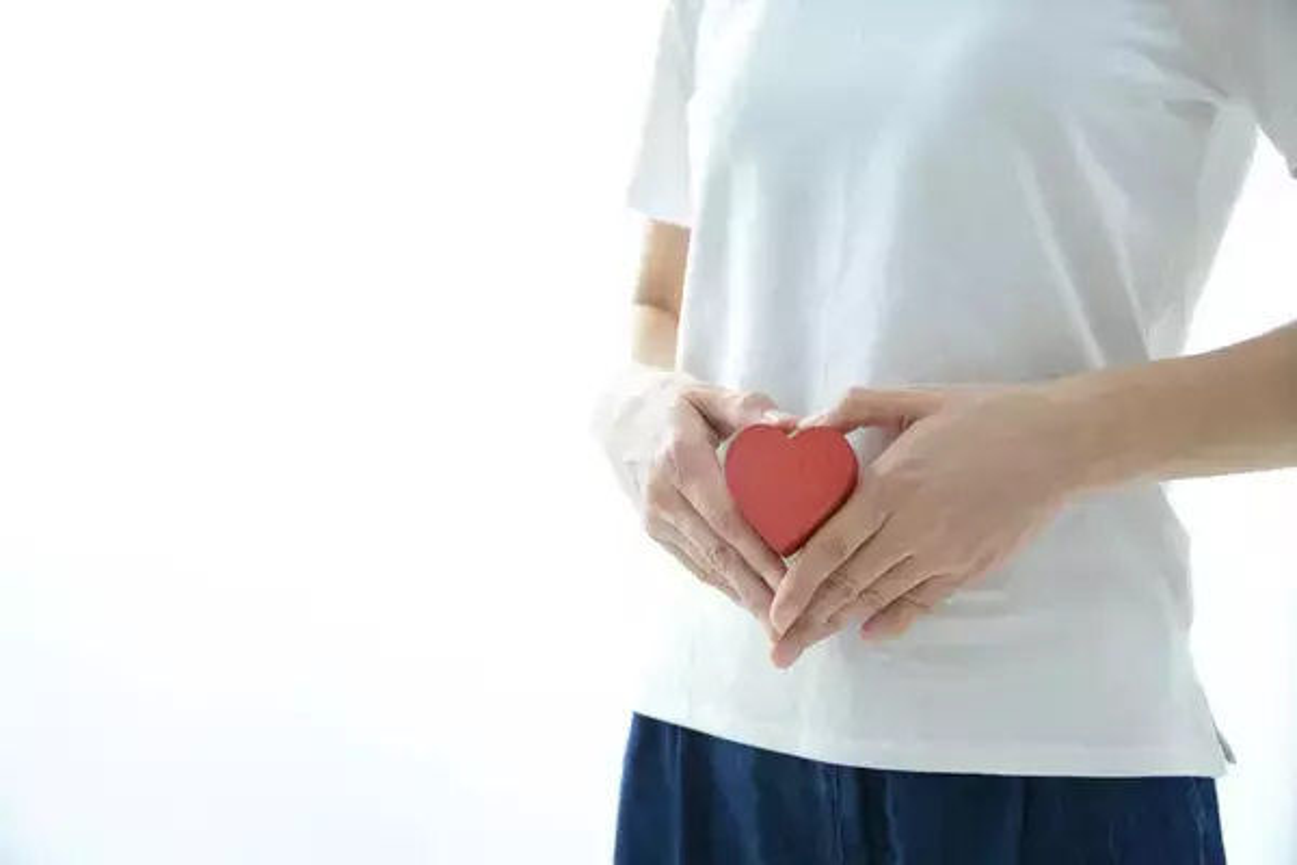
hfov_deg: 44.5
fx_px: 1585
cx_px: 648
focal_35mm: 44
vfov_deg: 30.5
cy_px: 432
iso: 640
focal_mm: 44
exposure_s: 1/60
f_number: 9
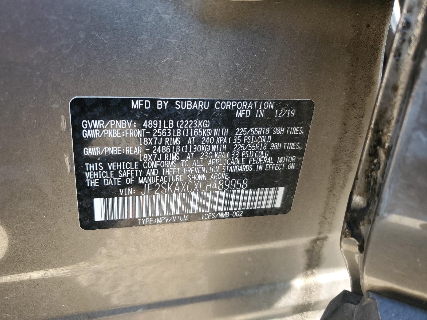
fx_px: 321
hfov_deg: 67.3
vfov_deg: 53.1
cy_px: 160
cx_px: 214
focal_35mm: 26
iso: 53
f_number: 1.5
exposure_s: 1/120
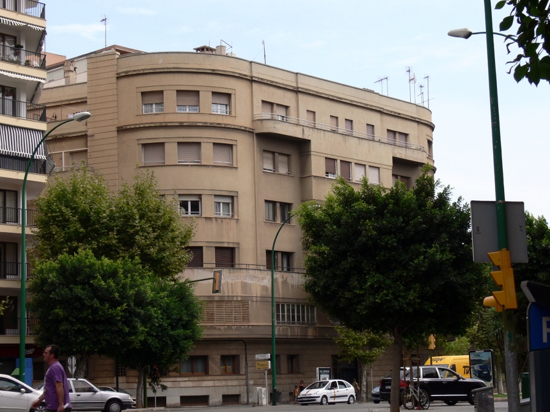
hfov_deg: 25.0
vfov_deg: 18.9
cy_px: 206
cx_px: 275
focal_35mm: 78
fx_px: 1239
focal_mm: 16.5
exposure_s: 1/250
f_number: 5.6
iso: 80
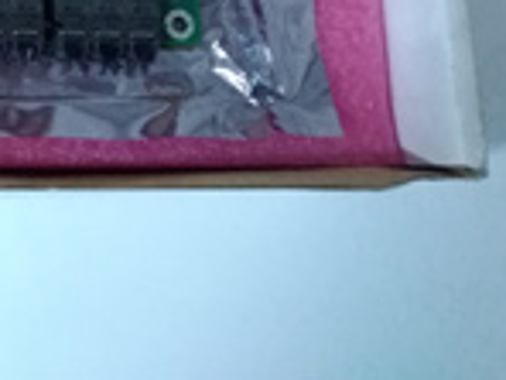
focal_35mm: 91
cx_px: -325
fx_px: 1330
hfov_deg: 18.3
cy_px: -252
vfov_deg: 14.7
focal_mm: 3.79
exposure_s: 1/33
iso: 916
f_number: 2
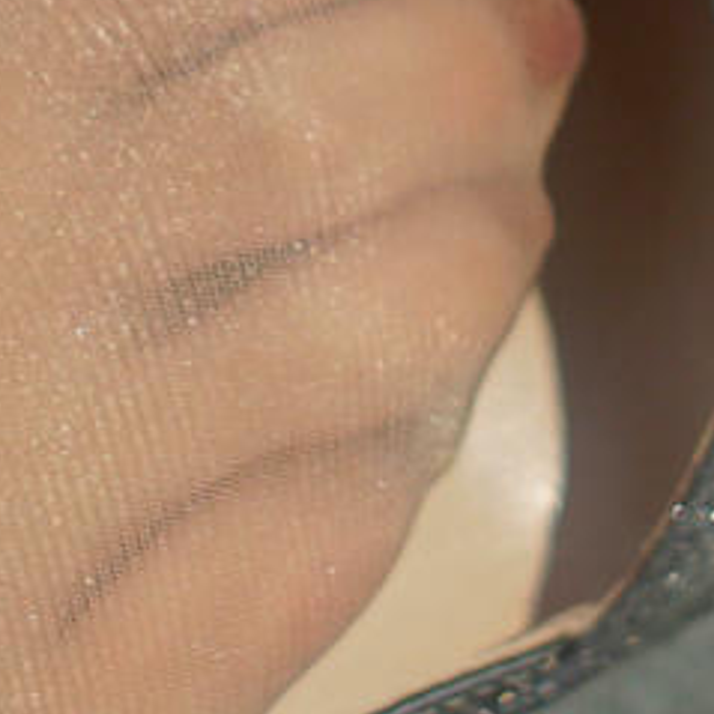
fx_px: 8798
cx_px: -12
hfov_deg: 4.6
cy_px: 275
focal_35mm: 377
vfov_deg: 4.6
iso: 100
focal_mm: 50
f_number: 2.8
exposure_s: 1/4000
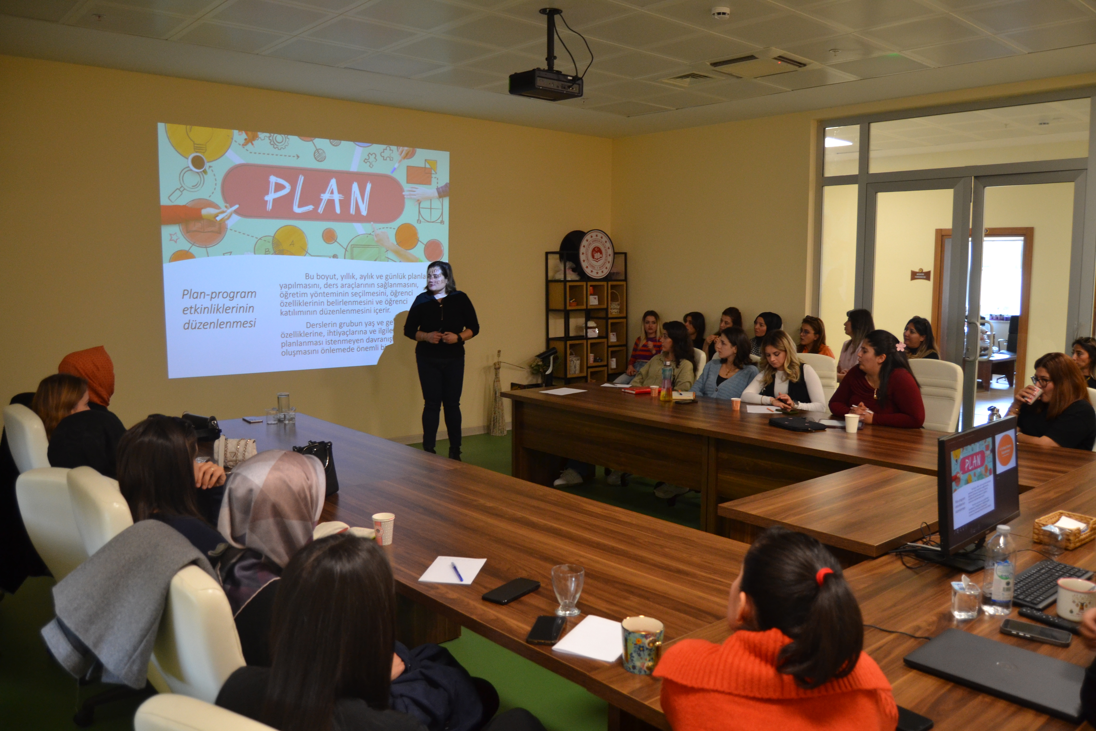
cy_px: 366
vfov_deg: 47.9
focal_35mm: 27
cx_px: 548
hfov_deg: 67.4
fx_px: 822
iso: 800
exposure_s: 1/60
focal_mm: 18
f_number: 3.5
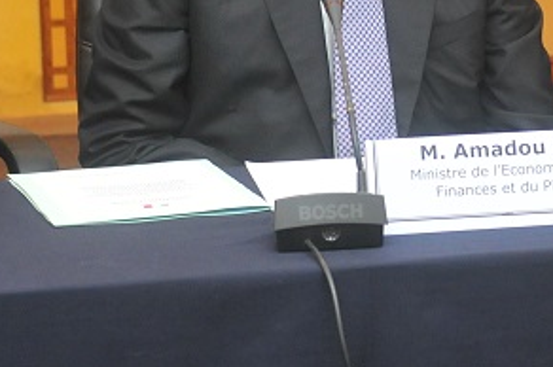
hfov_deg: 9.5
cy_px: 91
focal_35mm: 214
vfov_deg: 6.4
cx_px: 608
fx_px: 3284
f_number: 4.5
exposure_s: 1/80
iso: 1600
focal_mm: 55
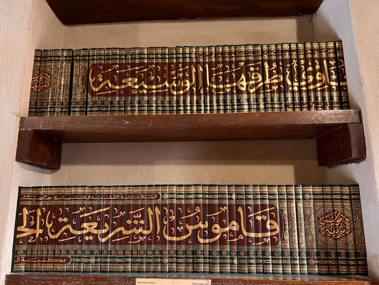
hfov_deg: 67.3
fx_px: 285
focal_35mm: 26
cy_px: 142
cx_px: 190
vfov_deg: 53.1
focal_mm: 5.7
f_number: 1.5
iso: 500
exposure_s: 1/42
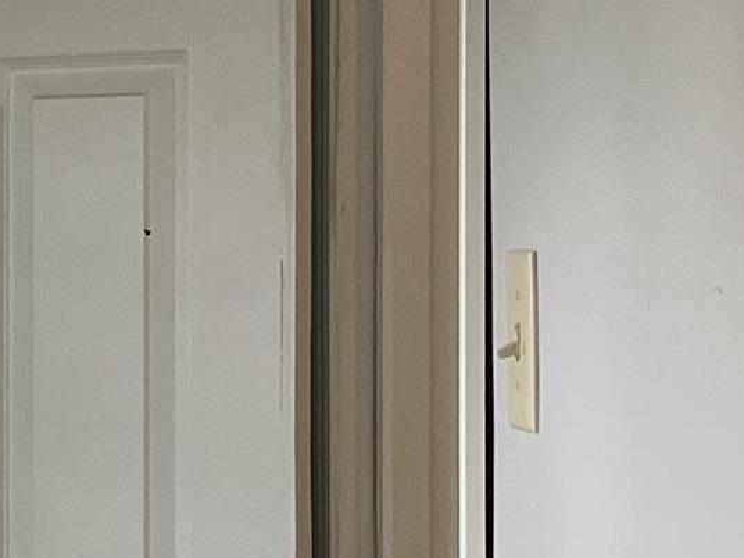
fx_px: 3202
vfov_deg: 10.0
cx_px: -1083
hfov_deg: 11.0
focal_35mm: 149
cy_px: 267
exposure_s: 1/60
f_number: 1.6
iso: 125
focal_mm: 5.1
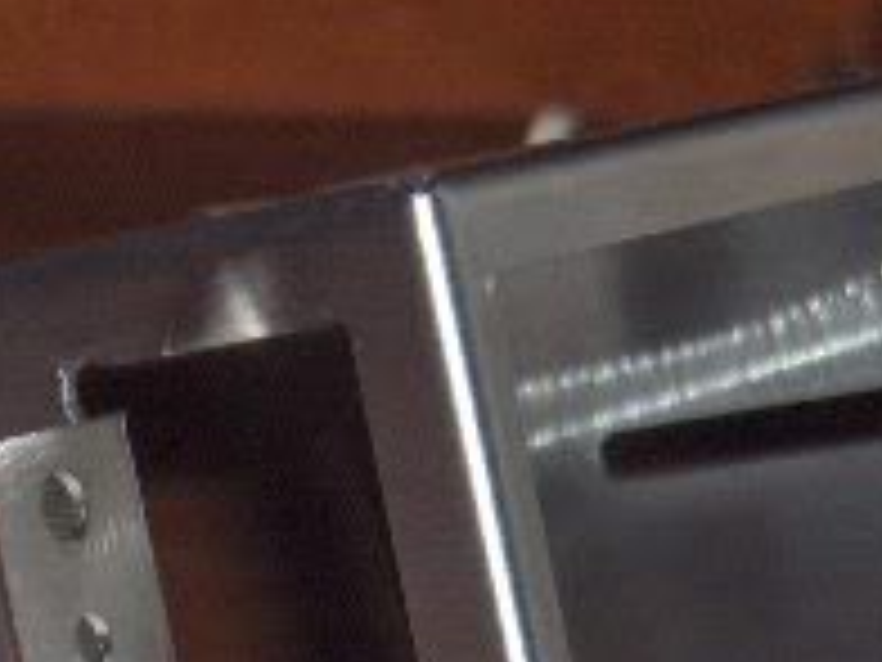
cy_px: 860
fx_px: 5835
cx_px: 621
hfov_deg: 8.6
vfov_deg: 6.4
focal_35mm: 229
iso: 100
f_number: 6
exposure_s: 1/90
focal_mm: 14.3
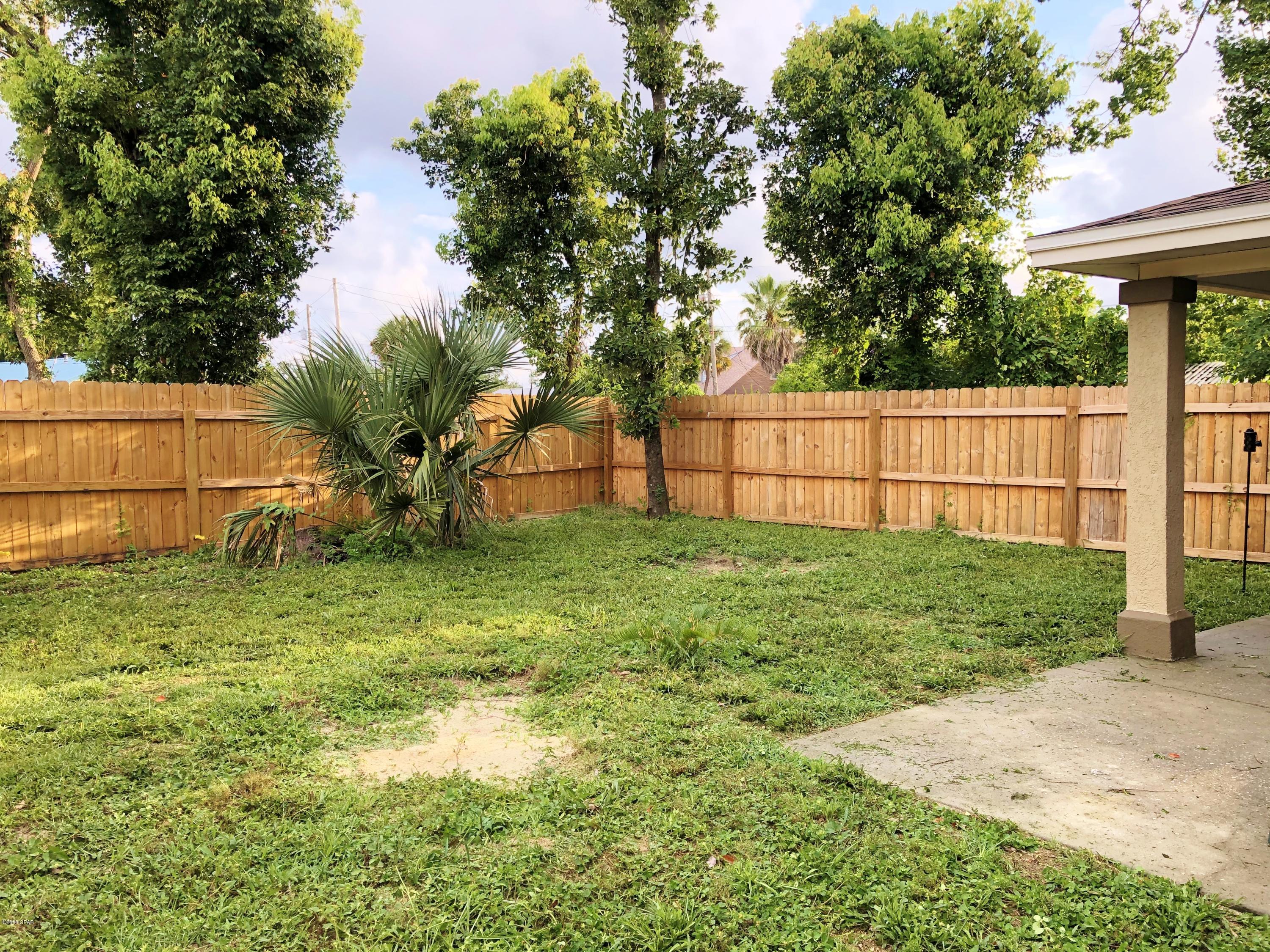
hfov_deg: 63.4
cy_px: 476
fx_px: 1027
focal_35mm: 28
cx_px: 635
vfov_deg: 49.7
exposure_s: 1/314
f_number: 1.8
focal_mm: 3.99
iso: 20
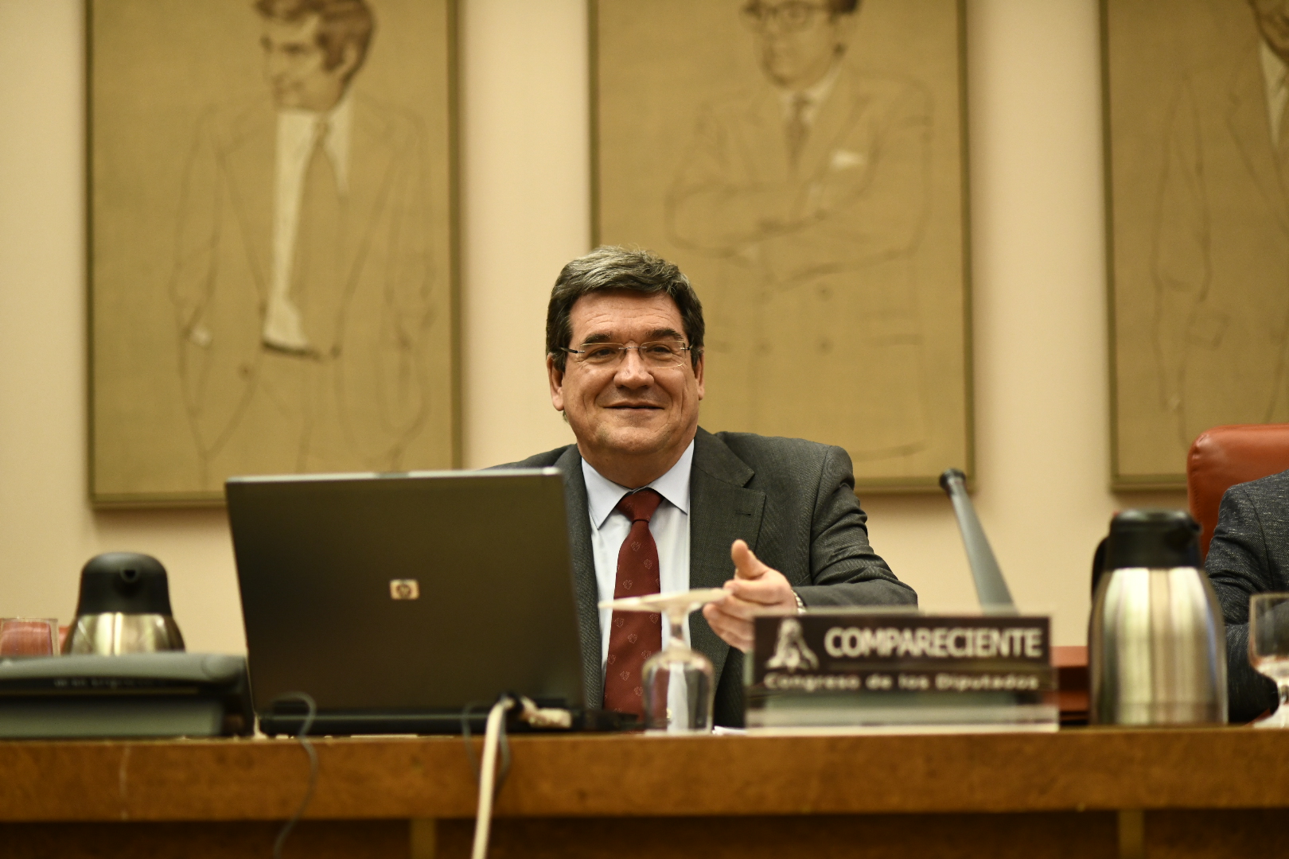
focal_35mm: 105
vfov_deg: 13.0
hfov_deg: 19.5
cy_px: 430
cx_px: 644
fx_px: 3759
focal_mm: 105
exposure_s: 1/800
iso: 2000
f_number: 2.2
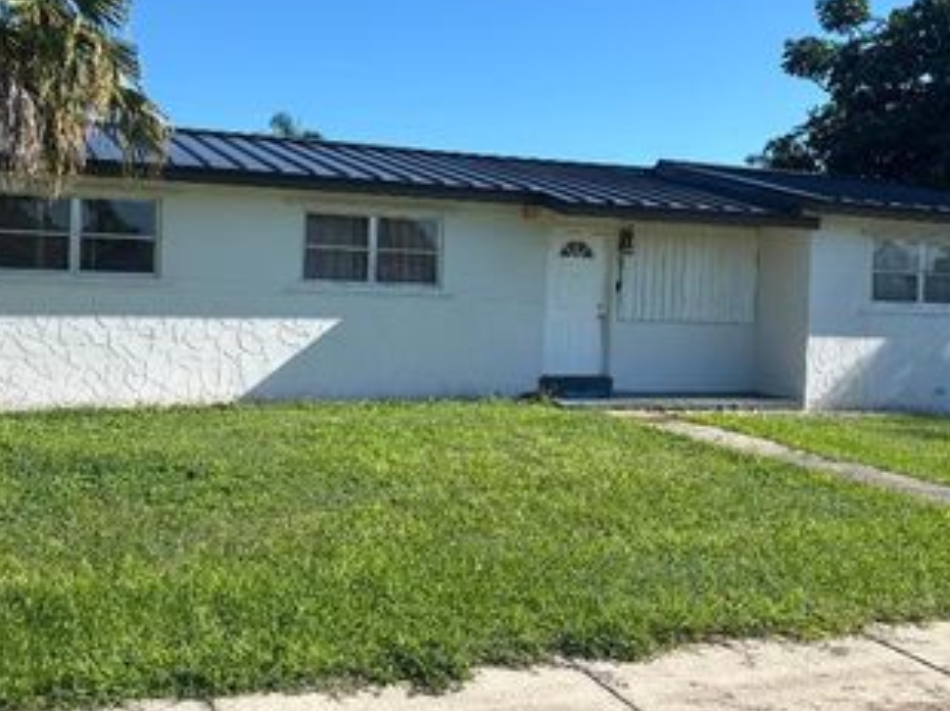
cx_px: 500
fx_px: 1152
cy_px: 283
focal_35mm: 42
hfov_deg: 44.8
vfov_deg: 34.2
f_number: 1.6
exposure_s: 1/2933
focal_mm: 5.96
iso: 50
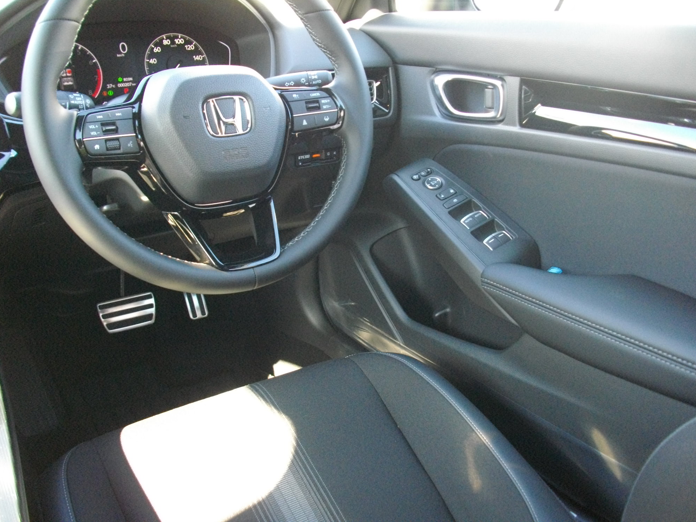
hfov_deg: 55.4
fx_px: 663
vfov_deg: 42.9
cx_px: 340
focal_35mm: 33
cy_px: 254
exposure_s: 1/50
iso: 387
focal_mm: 5.7
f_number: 2.9
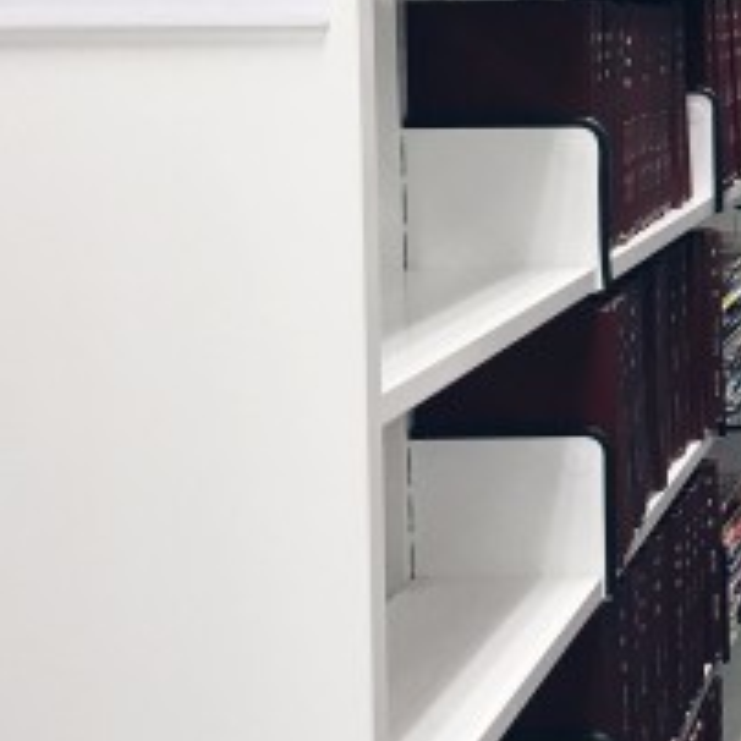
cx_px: 1078
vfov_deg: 18.1
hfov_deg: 16.8
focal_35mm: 95
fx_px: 2301
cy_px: 128
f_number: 2.2
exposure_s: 1/30
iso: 64
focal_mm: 4.15
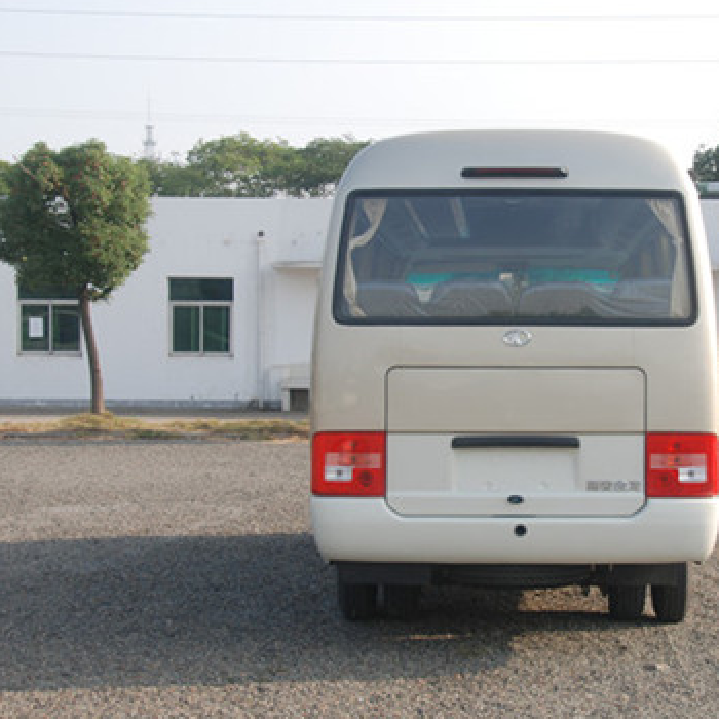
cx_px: 512
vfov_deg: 24.7
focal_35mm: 70
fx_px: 1645
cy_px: 347
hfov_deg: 24.5
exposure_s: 1/160
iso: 100
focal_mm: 32
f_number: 6.3
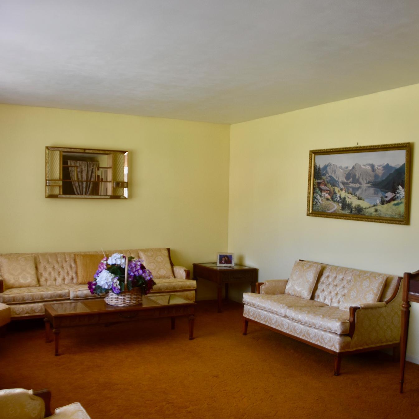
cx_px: 194
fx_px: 479
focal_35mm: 35
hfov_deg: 47.2
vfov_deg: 47.2
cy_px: 207
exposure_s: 1/60
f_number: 4
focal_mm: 18
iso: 450
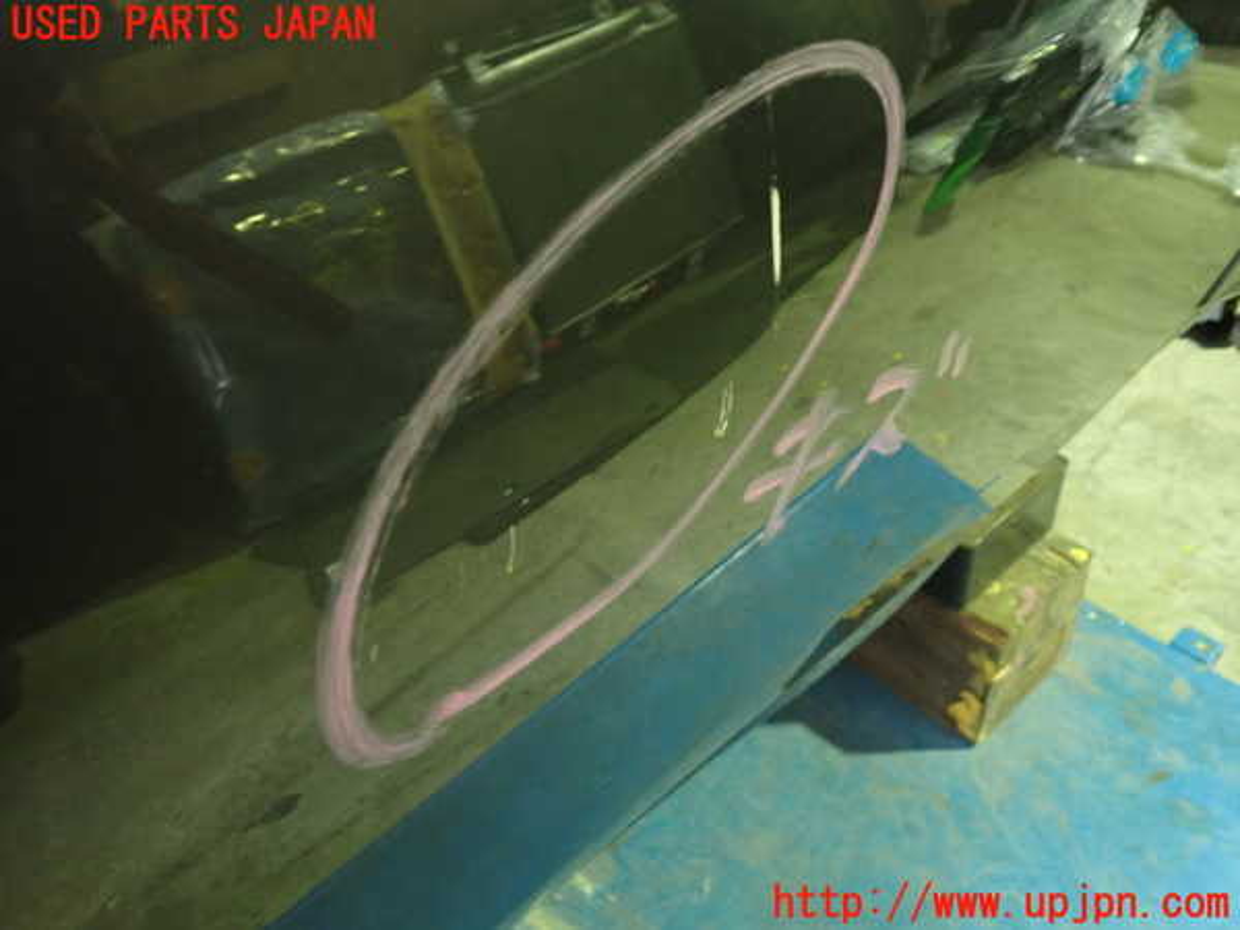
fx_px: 1075
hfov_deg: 60.0
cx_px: 620
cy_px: 465
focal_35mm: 30
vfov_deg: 46.8
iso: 800
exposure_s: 1/20
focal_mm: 5.4
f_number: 2.3
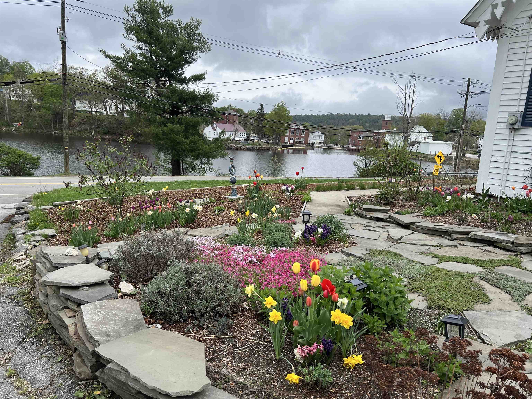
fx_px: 400
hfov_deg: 67.3
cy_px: 200
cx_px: 266
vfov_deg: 53.1
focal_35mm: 26
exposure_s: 1/2457
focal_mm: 5.7
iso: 50
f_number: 1.5
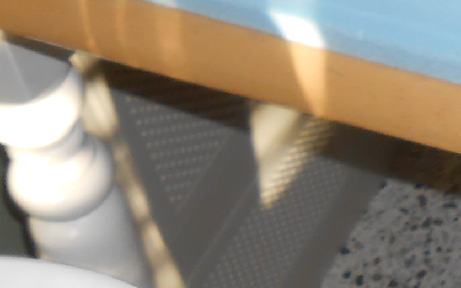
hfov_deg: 13.0
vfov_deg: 8.5
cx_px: 709
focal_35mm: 152
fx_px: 1909
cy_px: -74
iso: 80
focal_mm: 4.6
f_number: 3.5
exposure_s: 1/25
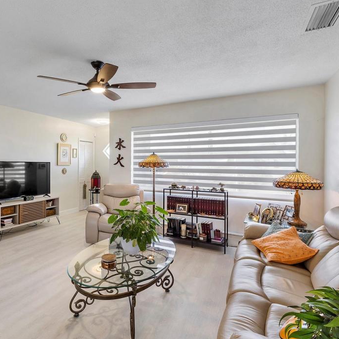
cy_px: 164
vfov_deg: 72.1
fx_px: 233
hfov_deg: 71.1
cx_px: 130
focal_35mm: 21
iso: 160
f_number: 11
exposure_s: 1/10
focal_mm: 10.5
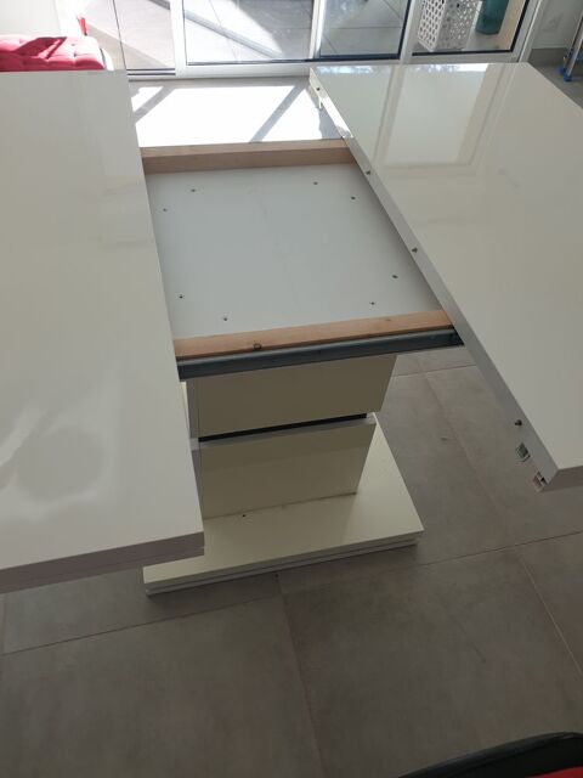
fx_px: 584
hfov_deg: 53.1
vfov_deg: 67.3
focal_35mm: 26
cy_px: 389
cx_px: 292
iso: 50
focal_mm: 4.3
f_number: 2.4
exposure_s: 1/111
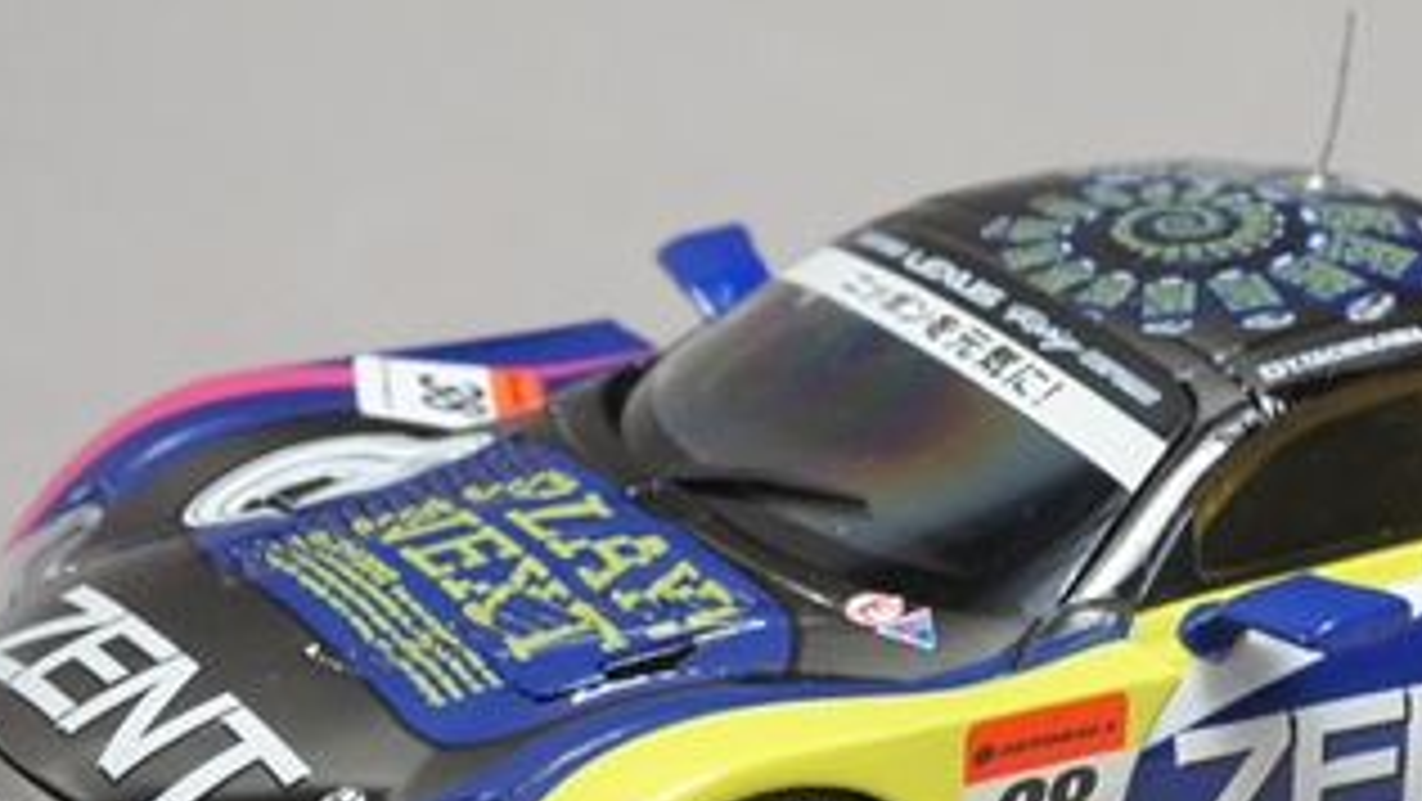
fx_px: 5170
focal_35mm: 137
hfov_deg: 15.6
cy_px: 560
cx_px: 1089
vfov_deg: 8.9
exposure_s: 1/15
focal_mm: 43
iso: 3200
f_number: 13
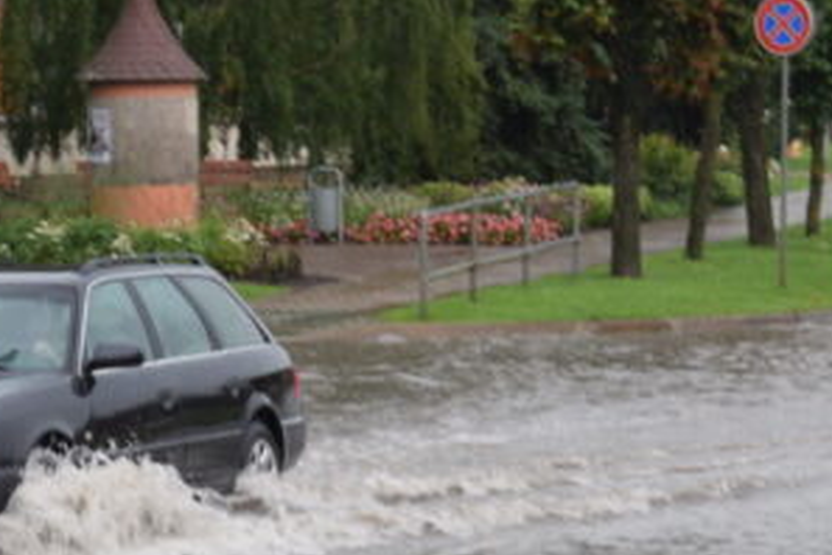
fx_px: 5015
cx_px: 585
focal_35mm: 217
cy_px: 234
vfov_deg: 6.3
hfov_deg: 9.5
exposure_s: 1/125
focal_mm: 42
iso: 400
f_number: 5.6
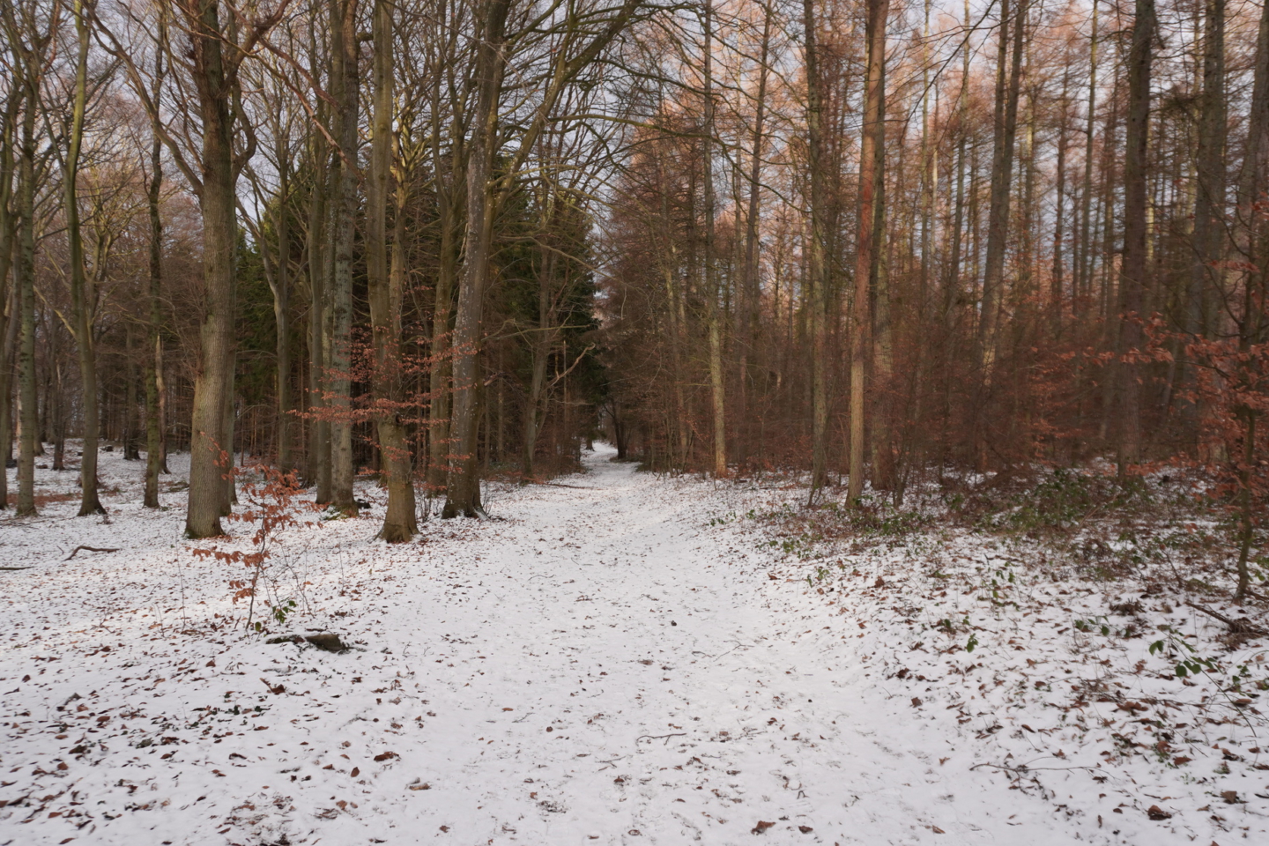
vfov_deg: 51.3
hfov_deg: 71.5
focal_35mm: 25
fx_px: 881
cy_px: 437
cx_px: 626
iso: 100
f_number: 4.5
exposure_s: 1/160
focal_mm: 16
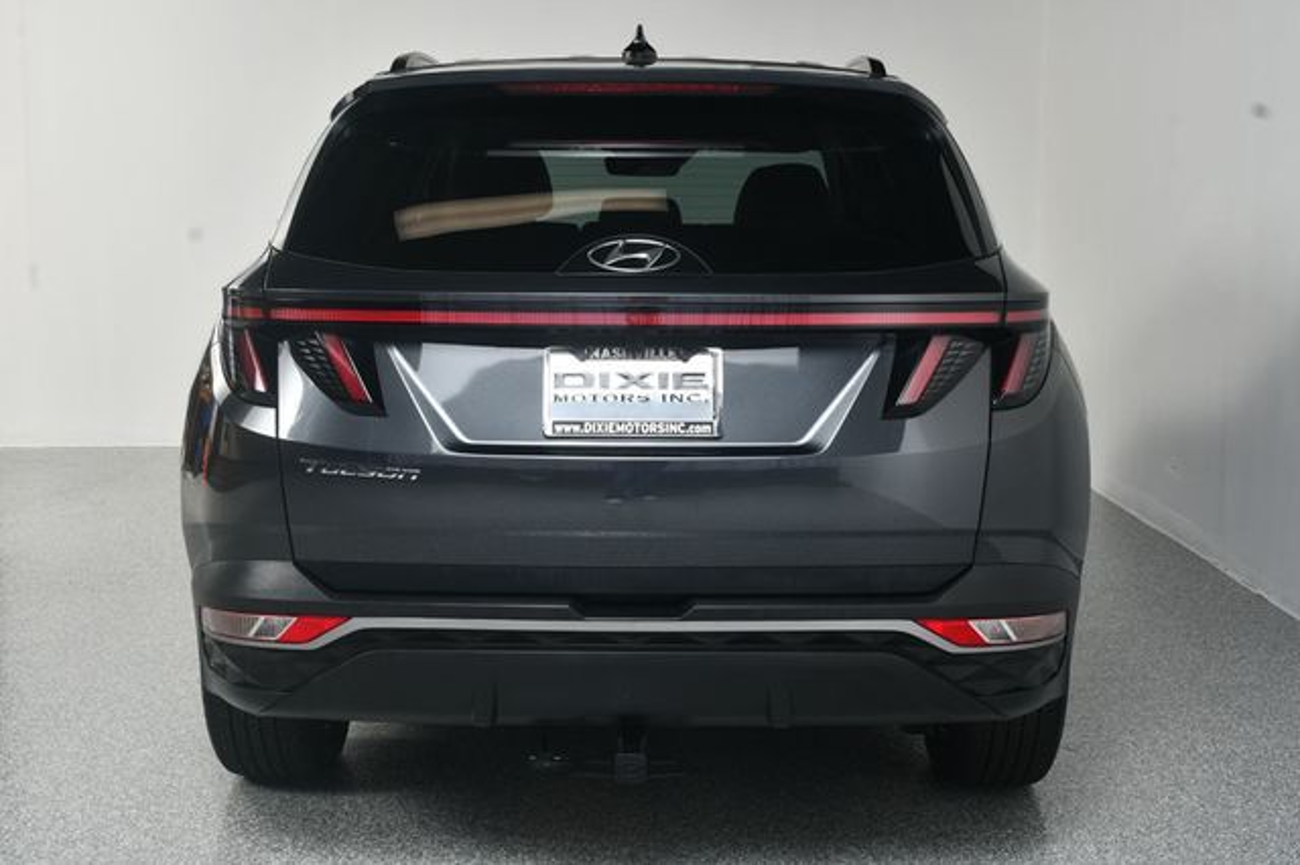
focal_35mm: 48
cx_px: 650
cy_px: 432
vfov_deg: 28.0
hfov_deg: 41.1
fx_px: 1732
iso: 100
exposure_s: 1/160
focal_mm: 32
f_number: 10
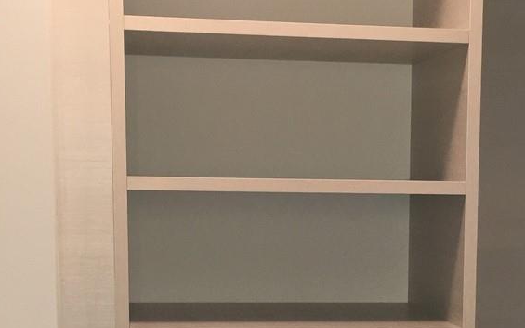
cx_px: 362
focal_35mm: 87
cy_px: 362
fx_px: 1245
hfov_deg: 23.7
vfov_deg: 14.7
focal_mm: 4.15
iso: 64
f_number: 2.2
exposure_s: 1/30
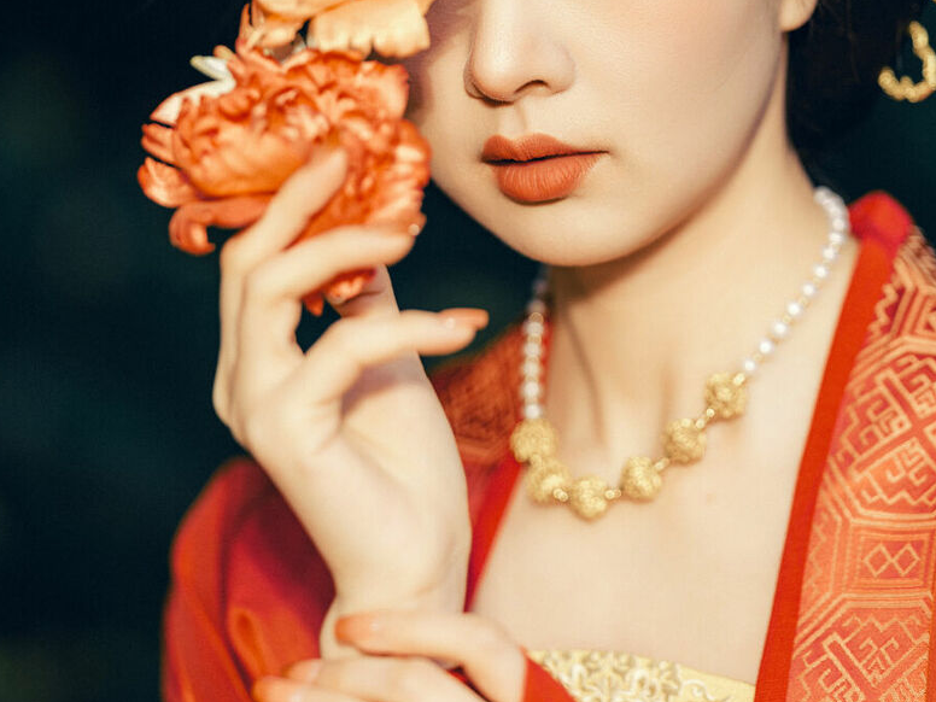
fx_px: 4245
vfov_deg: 9.4
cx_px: 597
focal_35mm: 157
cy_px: 201
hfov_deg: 12.6
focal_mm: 110
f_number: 2
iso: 125
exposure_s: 1/160
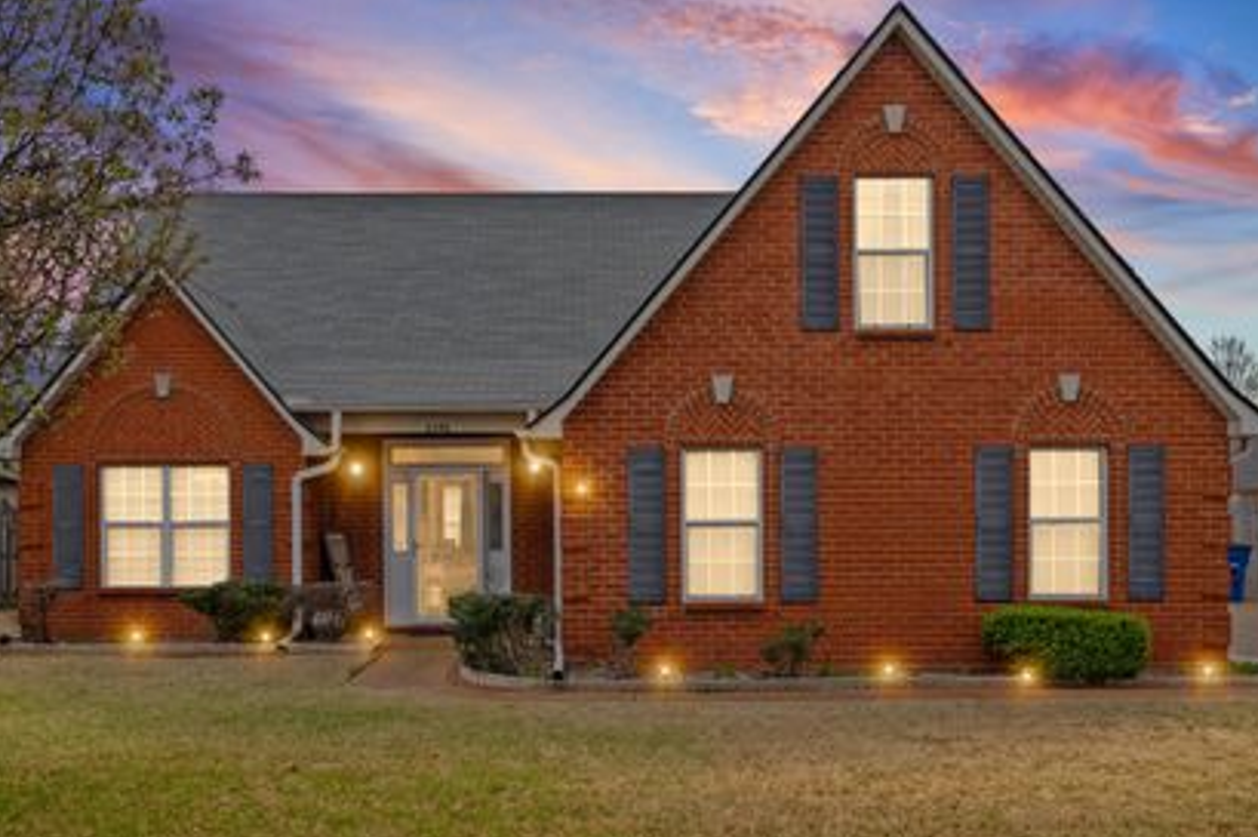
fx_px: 1152
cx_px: 618
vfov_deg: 39.9
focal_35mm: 33
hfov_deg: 57.3
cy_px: 435
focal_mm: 27
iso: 1250
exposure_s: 1/125
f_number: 9
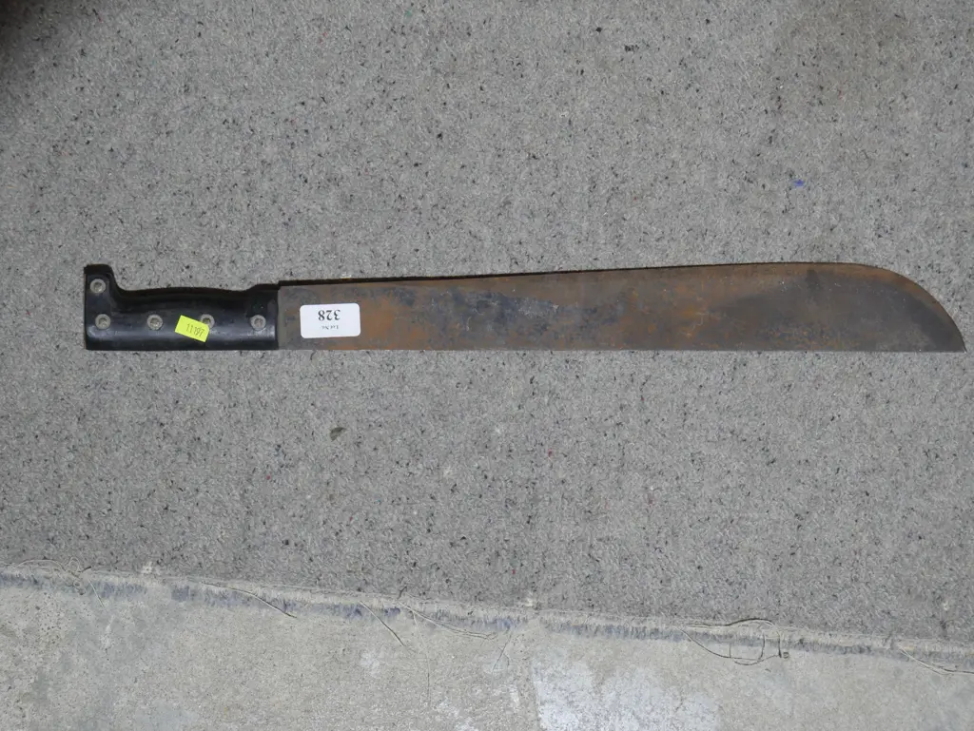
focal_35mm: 56
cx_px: 487
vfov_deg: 26.1
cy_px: 366
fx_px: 1576
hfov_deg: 34.3
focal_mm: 28
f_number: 5.3
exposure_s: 1/60
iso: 640
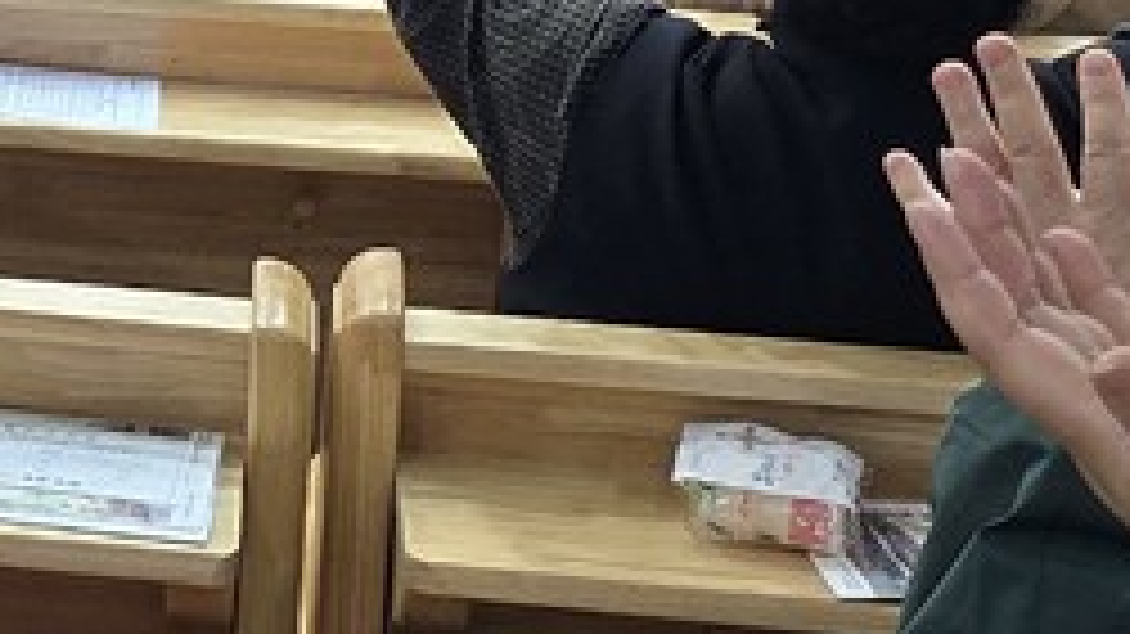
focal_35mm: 128
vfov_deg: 9.4
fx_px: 3834
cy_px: -85
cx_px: -581
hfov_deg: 15.4
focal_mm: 6.3
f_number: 1.7
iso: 200
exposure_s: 1/120
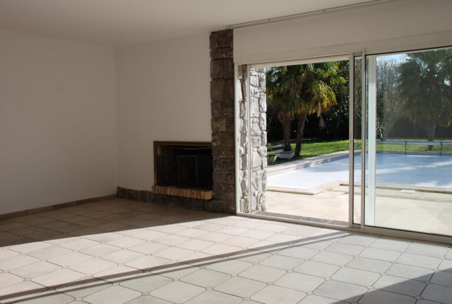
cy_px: 152
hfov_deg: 57.1
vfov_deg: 40.2
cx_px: 226
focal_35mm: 33
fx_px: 415
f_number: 7.1
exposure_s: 1/200
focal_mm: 22
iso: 100
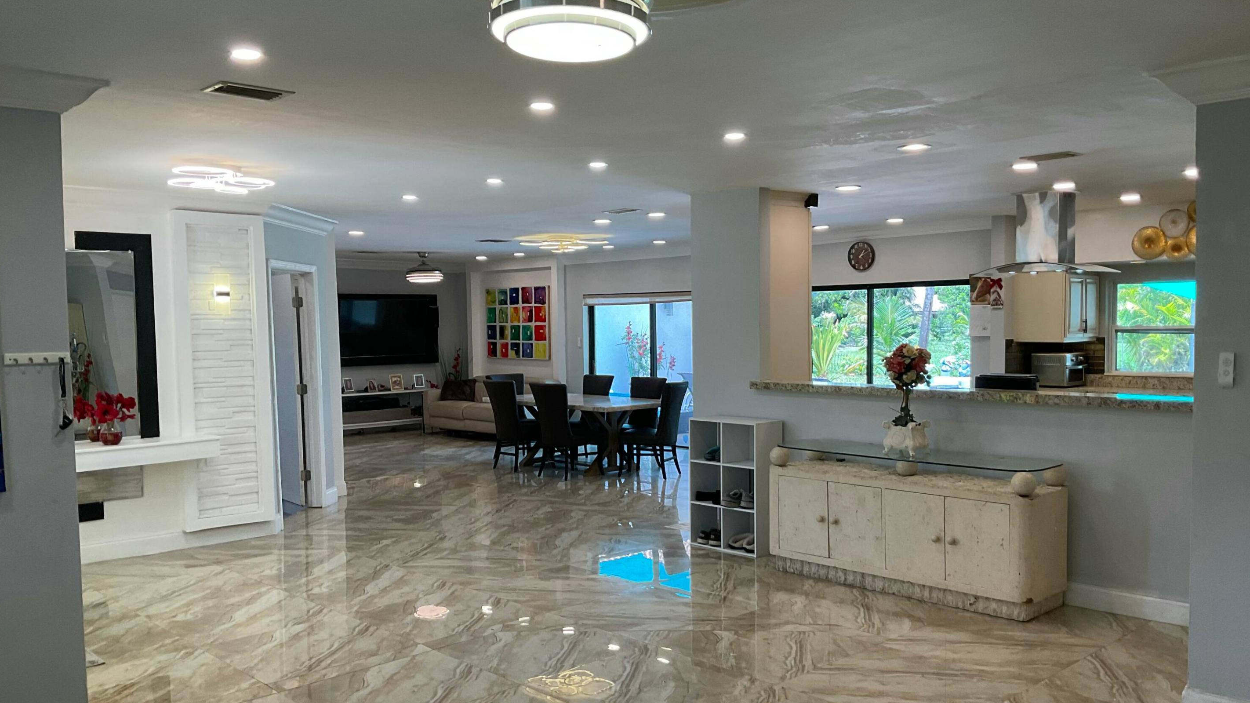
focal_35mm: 32
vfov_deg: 36.6
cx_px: 630
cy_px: 378
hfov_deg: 61.0
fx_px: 1061
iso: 50
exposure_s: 1/120
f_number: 1.8
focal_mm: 3
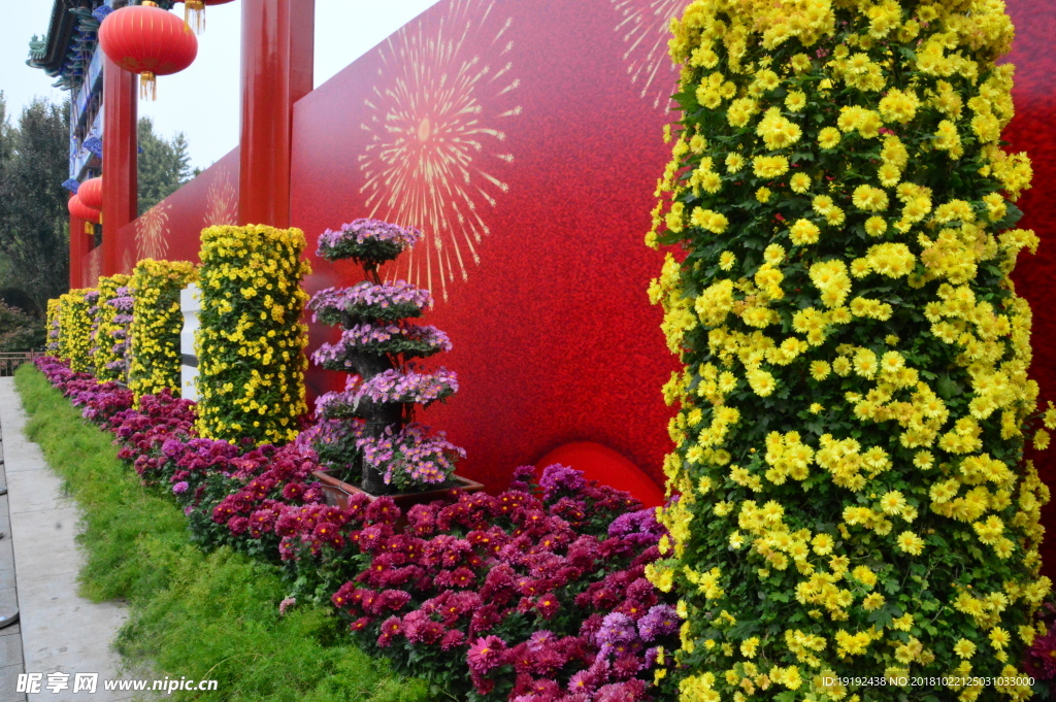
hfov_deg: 67.4
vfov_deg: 47.9
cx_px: 528
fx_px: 791
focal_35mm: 27
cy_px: 351
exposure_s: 1/250
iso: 3200
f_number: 22
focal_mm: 18
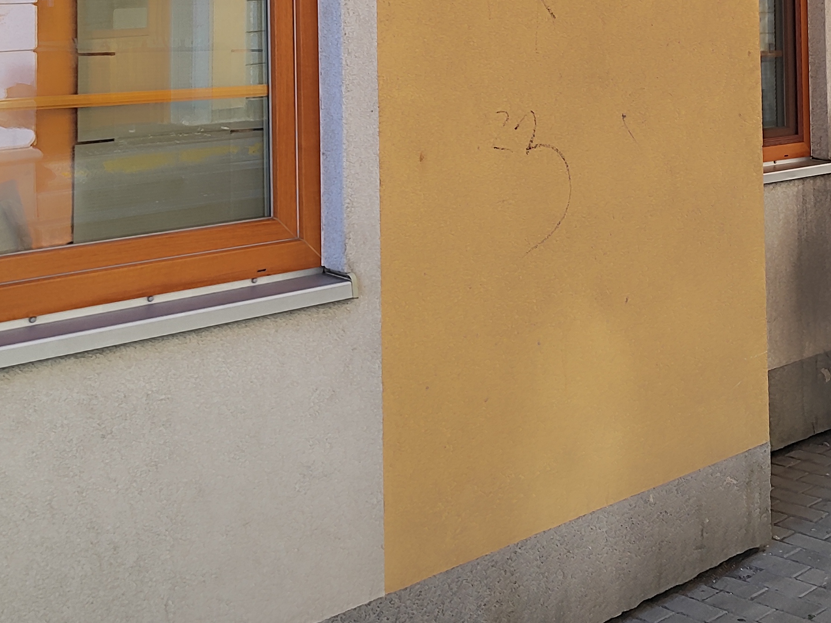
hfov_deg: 35.1
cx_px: 574
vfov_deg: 25.8
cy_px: 17
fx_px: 1296
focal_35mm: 54
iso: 50
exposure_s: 1/211
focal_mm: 5.89
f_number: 1.89
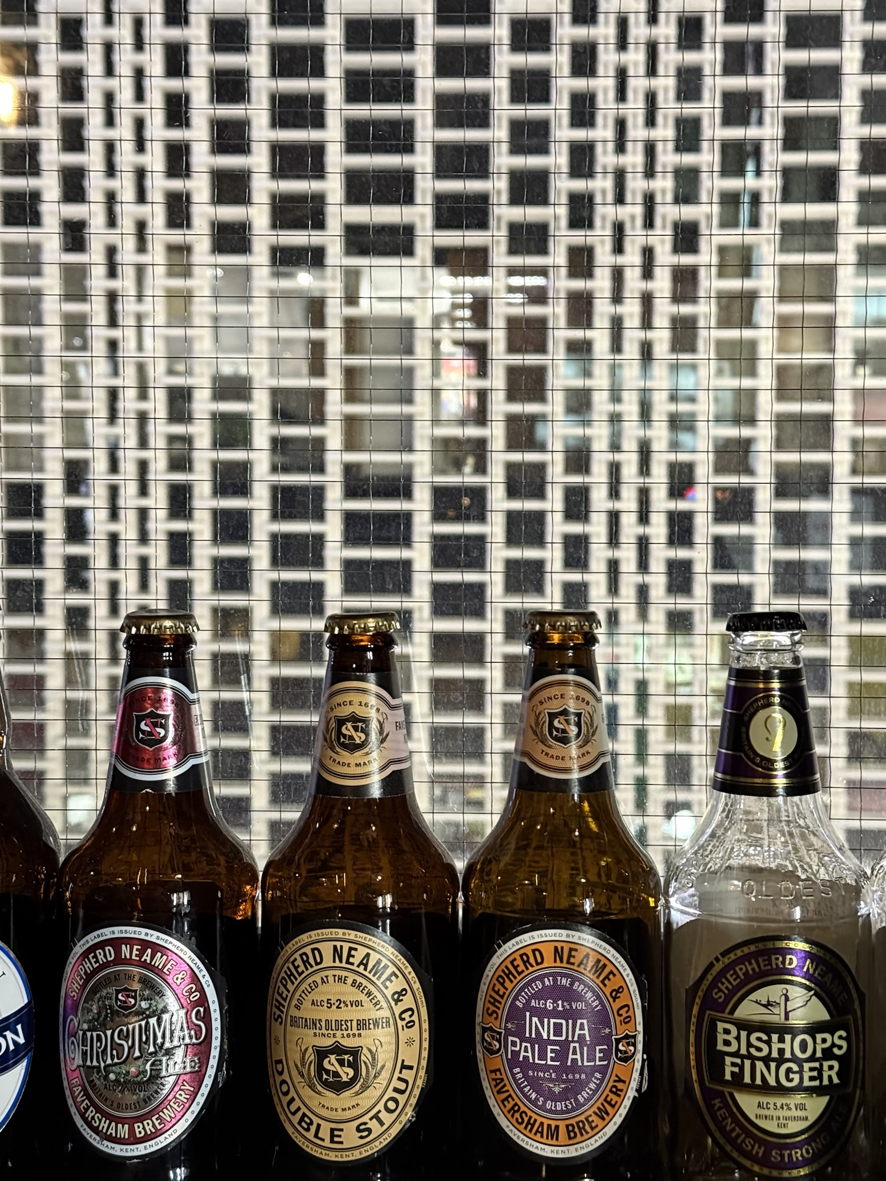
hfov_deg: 30.3
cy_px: 590
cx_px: 443
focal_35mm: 48
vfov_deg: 39.7
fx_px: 1638
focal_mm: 6.76
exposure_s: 1/20
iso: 800
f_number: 1.78
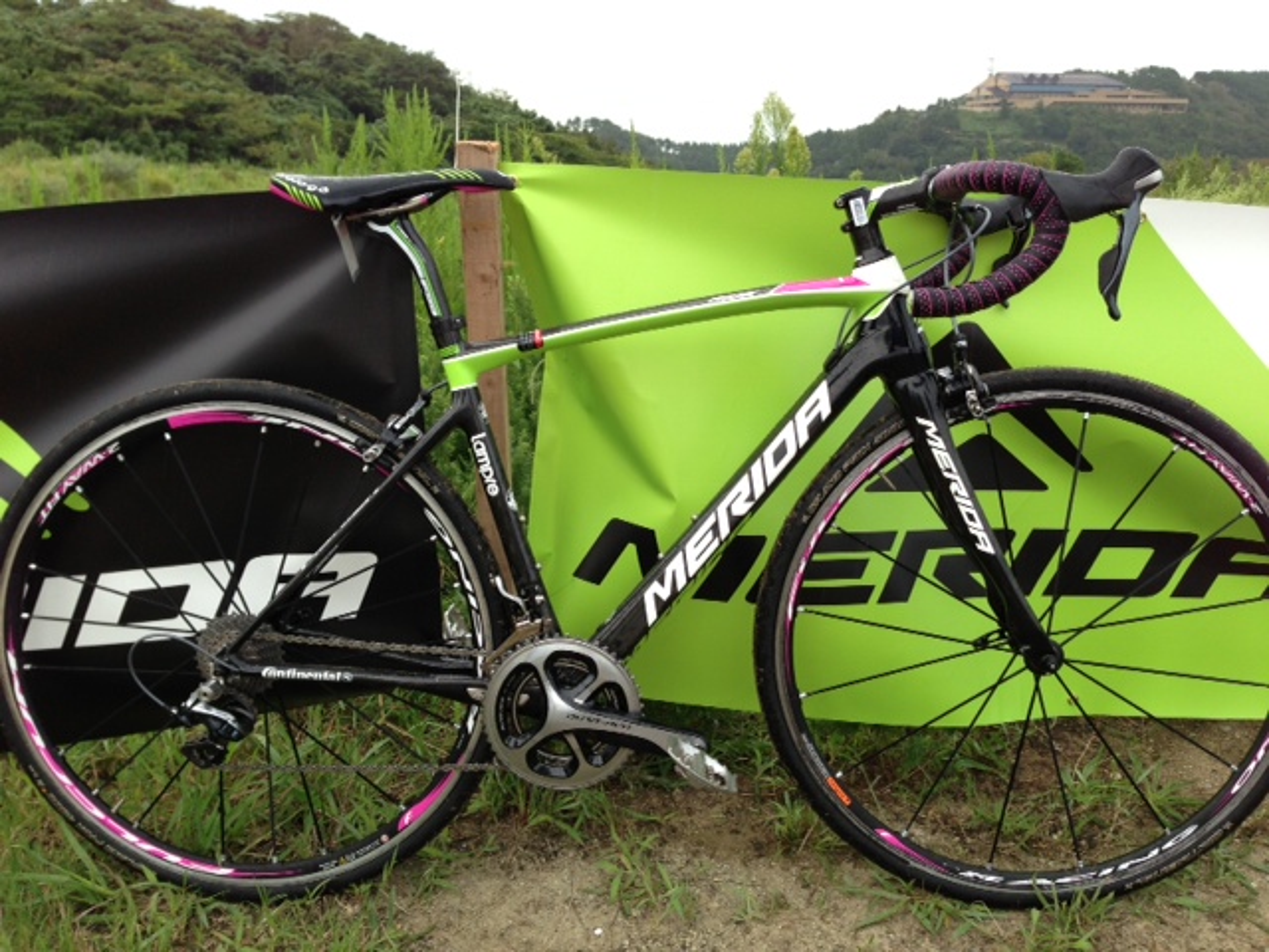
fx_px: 1210
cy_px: 476
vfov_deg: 42.9
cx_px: 634
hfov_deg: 55.4
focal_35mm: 33
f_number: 2.4
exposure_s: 1/120
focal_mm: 4.13
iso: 50
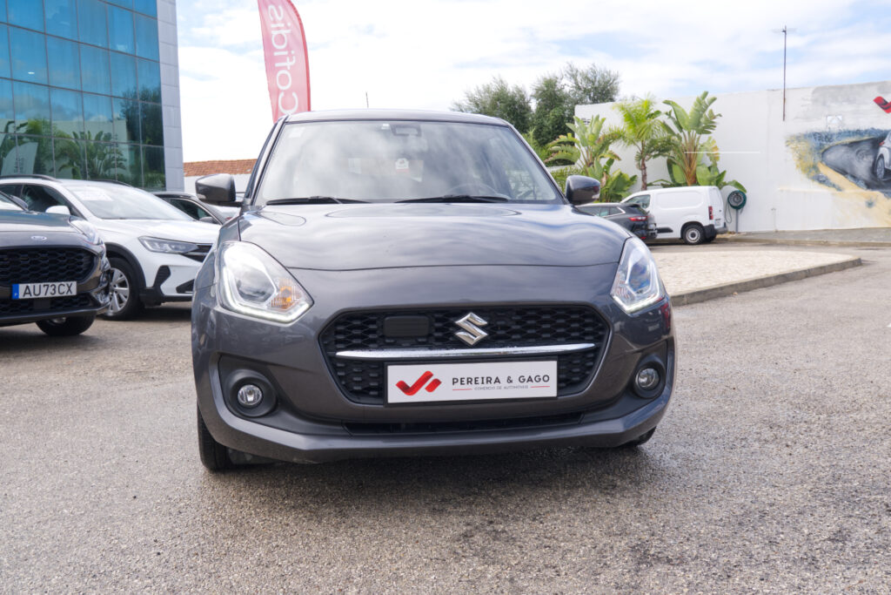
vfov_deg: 38.9
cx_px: 446
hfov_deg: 55.8
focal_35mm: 34
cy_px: 298
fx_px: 842
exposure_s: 1/160
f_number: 9
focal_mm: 22.8
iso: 160
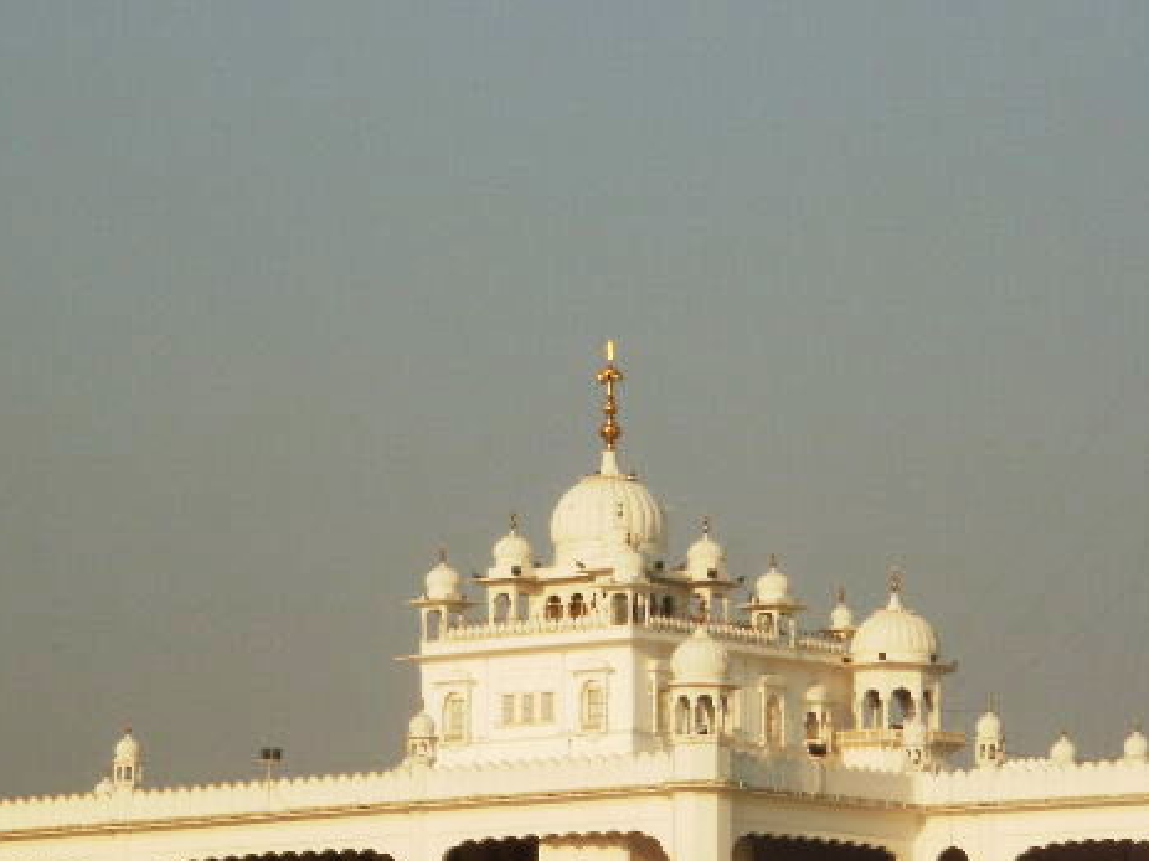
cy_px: 566
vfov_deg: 7.7
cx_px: 650
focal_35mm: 193
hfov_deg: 10.3
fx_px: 6405
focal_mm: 21.2
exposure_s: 1/250
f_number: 8.3
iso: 100
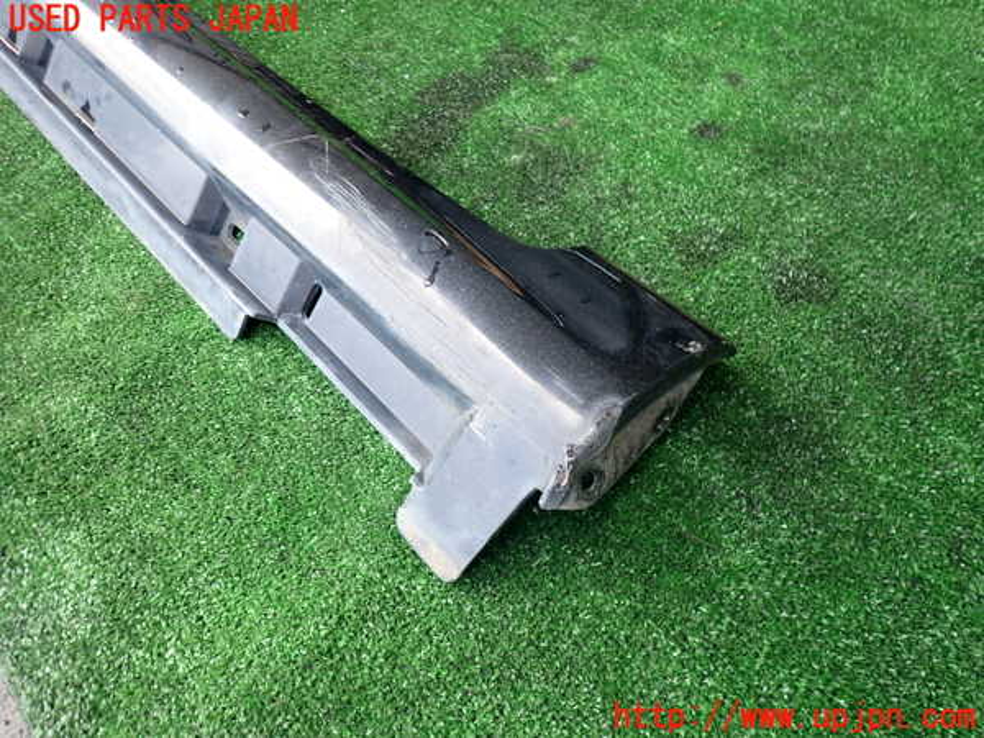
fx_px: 711
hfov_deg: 69.4
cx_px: 492
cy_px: 369
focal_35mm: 25
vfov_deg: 54.9
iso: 100
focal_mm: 4.5
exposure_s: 1/125
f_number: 2
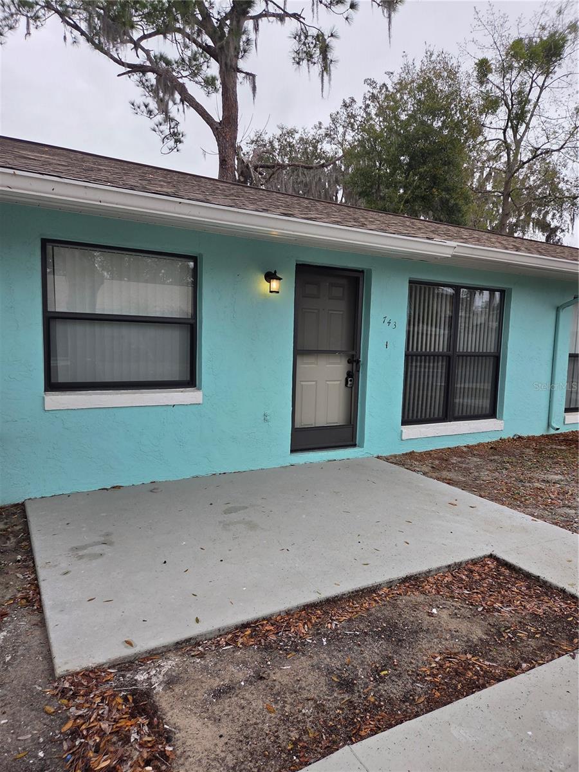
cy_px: 386
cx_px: 290
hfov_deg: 58.9
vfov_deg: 73.9
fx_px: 513
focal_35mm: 23
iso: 80
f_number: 1.8
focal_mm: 5.4
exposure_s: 1/1538
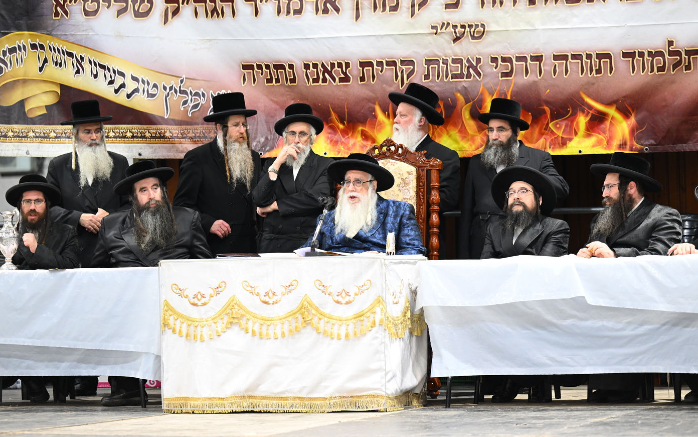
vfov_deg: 10.7
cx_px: 350
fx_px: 2340
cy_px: 208
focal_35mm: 123
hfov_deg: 17.0
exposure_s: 1/125
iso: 2500
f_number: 3.2
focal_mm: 120
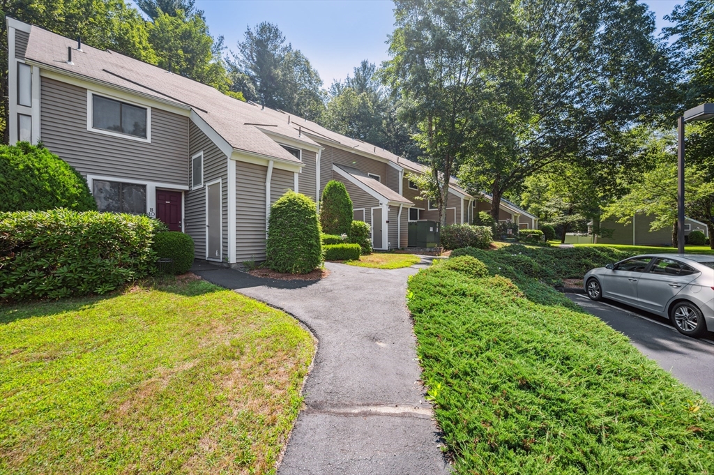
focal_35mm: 14
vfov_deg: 81.1
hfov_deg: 104.3
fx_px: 277
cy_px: 238
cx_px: 357
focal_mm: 14
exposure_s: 1/160
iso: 100
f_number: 8
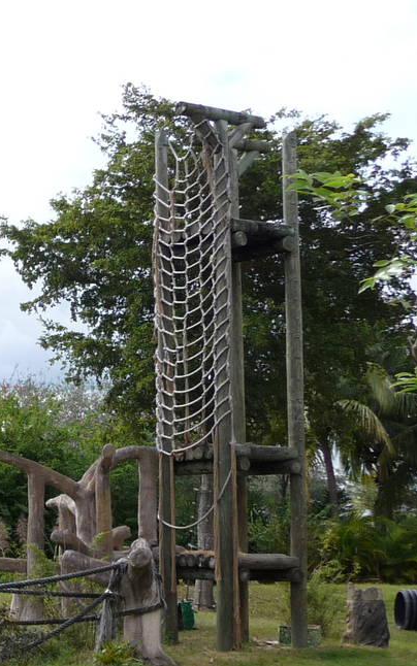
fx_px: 1527
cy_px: 418
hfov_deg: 13.7
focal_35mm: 84
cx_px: -370
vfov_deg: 24.6
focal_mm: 5.3
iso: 100
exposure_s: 1/640
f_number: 3.5
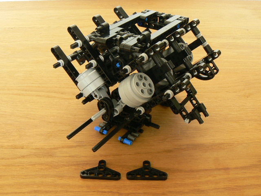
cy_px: 98
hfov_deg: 45.8
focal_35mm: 41
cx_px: 130
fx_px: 309
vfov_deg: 35.1
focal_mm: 6
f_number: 5.6
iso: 100
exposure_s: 2
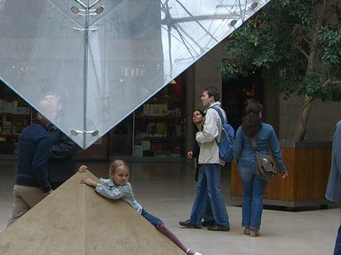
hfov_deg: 15.6
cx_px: 95
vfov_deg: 11.7
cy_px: 56
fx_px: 1241
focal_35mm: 126
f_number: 2.7
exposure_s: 1/250
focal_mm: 6.2
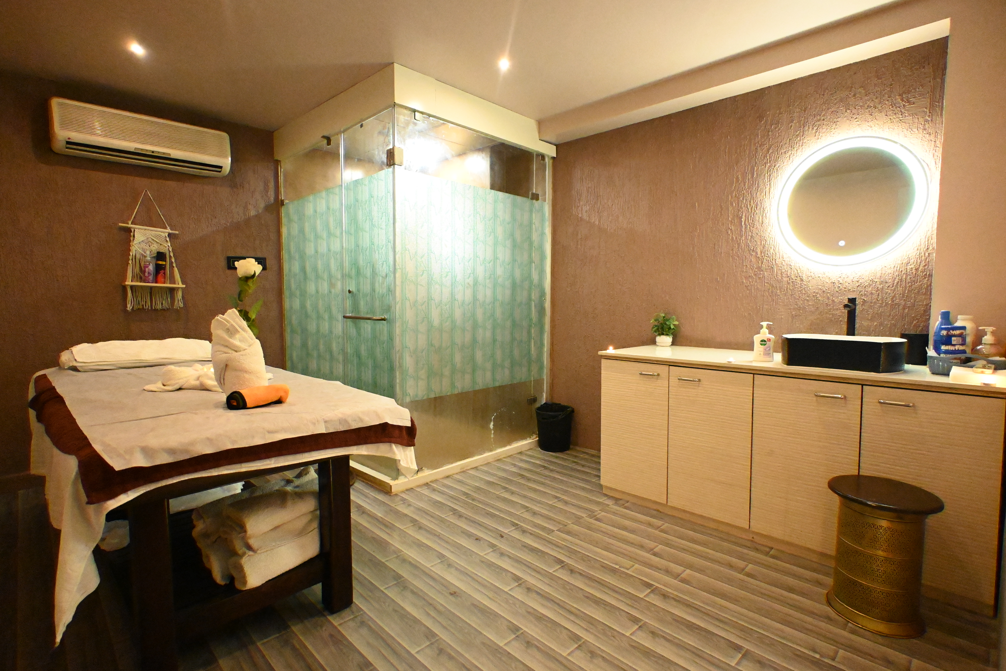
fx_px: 503
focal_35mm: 18
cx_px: 503
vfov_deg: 67.4
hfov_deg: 90.0
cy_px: 336
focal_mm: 12
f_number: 3.5
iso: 12800
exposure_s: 1/125
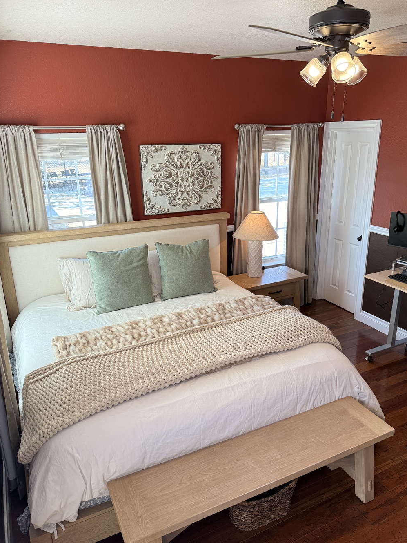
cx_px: 211
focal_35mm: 26
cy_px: 271
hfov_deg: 53.1
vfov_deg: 67.3
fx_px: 408
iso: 250
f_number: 1.78
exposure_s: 1/120
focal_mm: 6.76
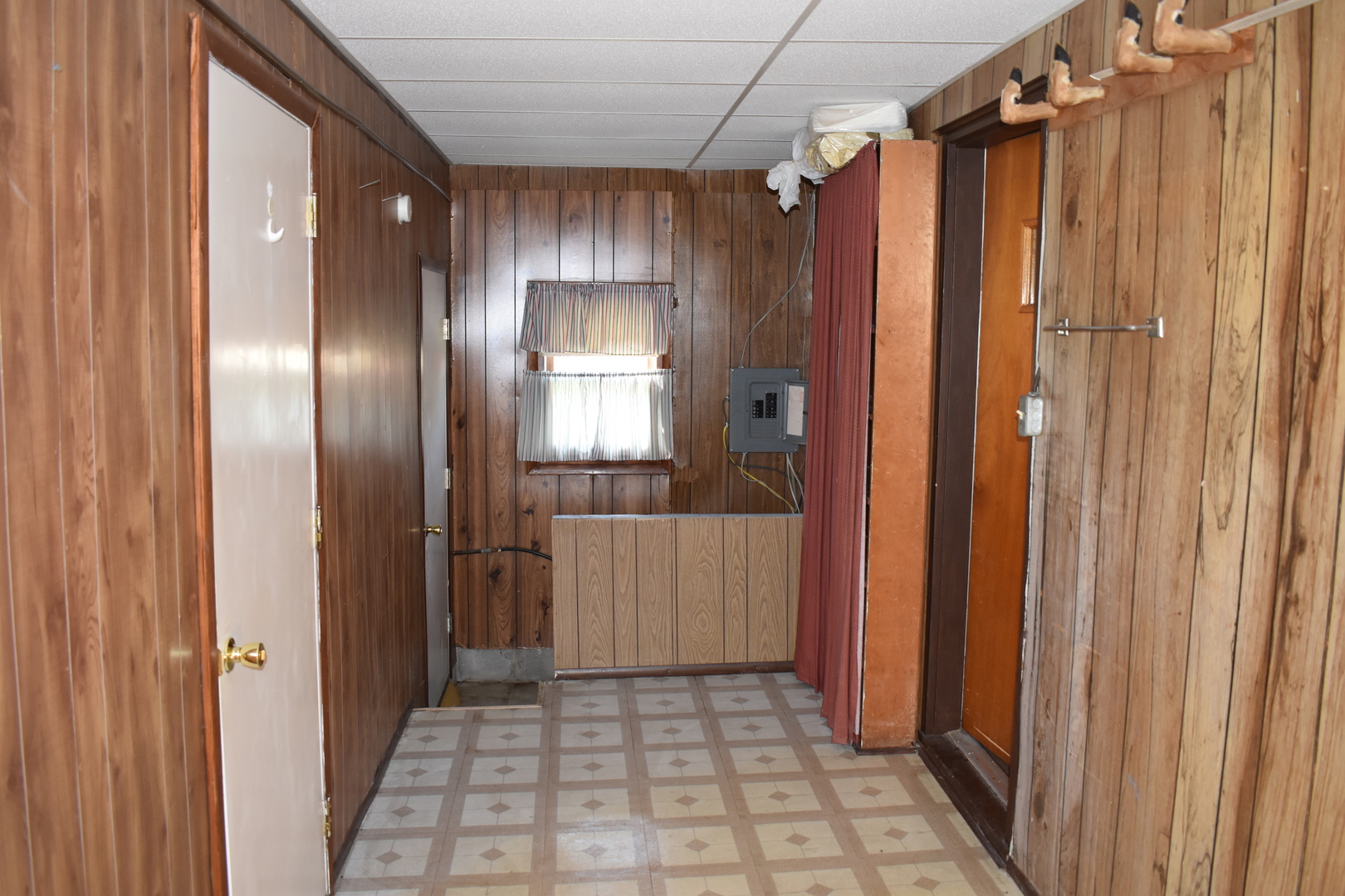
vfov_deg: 43.6
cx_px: 672
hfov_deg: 61.9
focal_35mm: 30
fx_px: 1121
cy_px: 448
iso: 800
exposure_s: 1/60
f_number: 3.8
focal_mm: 20
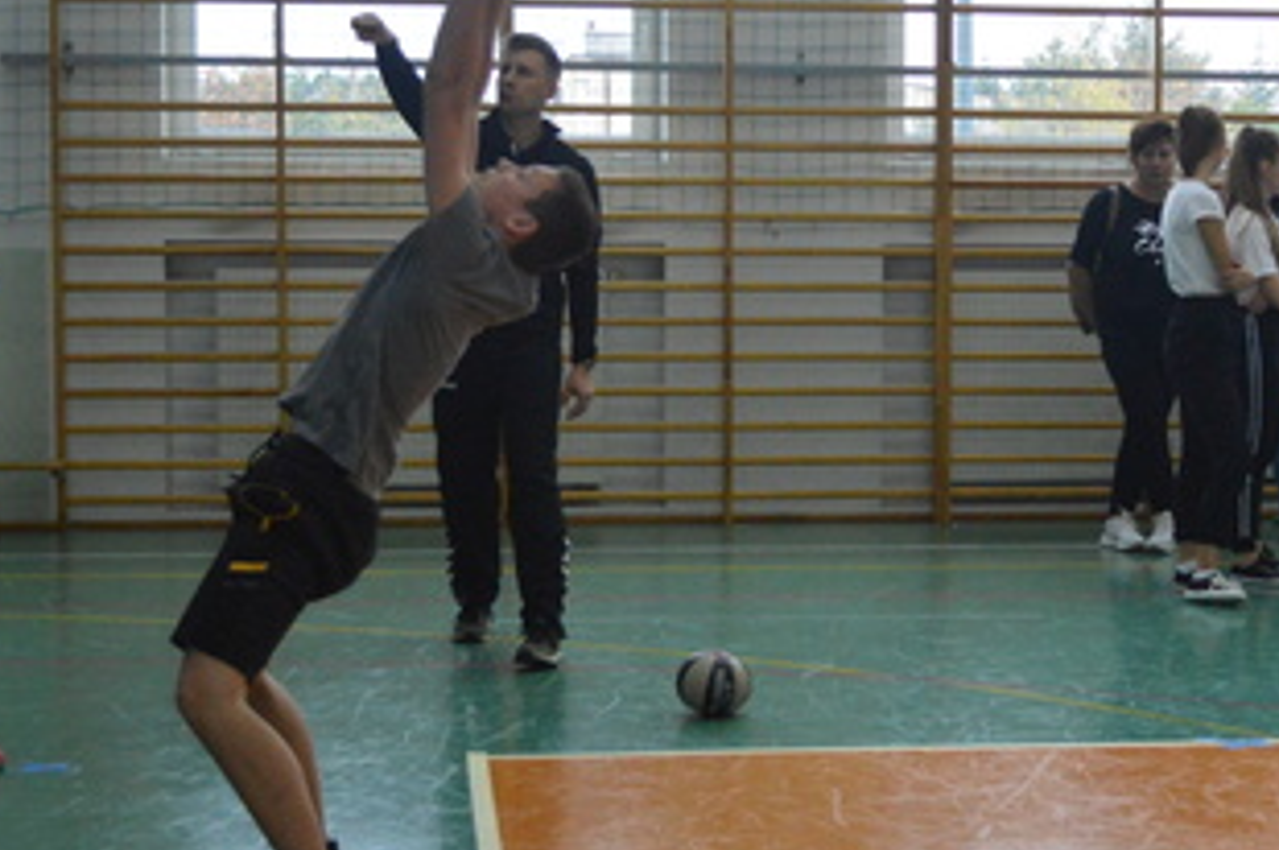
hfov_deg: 23.0
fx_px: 3123
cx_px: 920
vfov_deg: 15.5
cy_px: 460
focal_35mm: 88
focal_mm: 30
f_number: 4.5
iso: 2800
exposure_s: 1/500
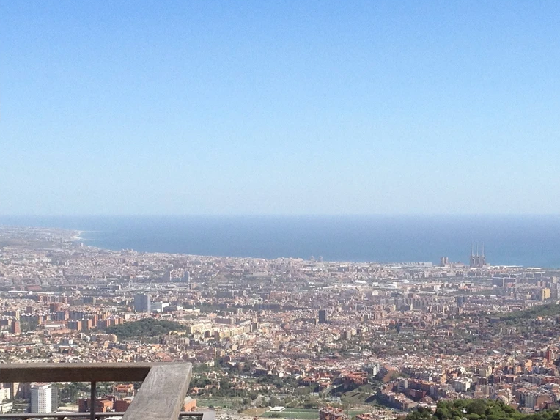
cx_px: 323
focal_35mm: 88
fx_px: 1424
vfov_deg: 16.7
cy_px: 295
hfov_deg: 22.2
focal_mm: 4.28
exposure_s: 1/1623
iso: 50
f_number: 2.4
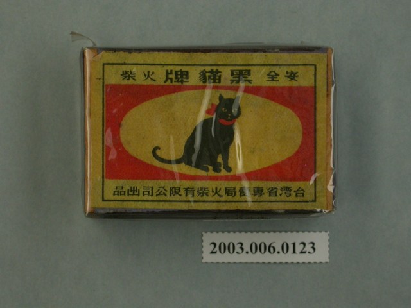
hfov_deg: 12.8
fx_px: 1828
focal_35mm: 154
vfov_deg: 9.6
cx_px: 206
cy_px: 154
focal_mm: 32
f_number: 5.1
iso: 100
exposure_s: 1/30
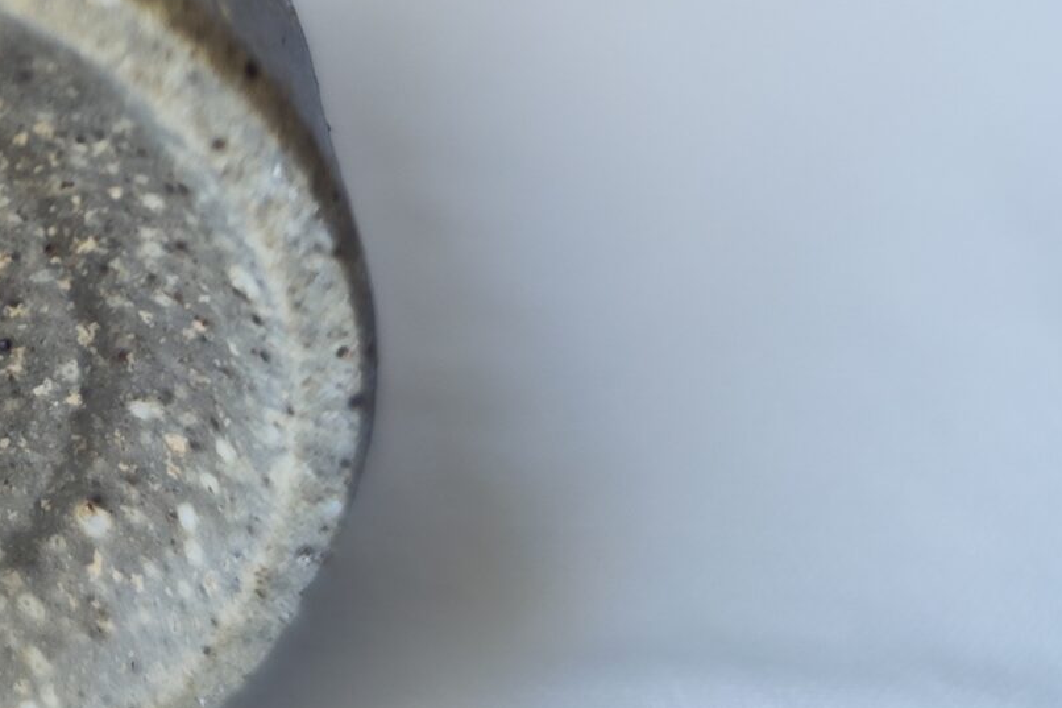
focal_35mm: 76
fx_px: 2241
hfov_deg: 23.9
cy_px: 30
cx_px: -260
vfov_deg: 17.6
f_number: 1.69
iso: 305
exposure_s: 1/100
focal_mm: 7.01
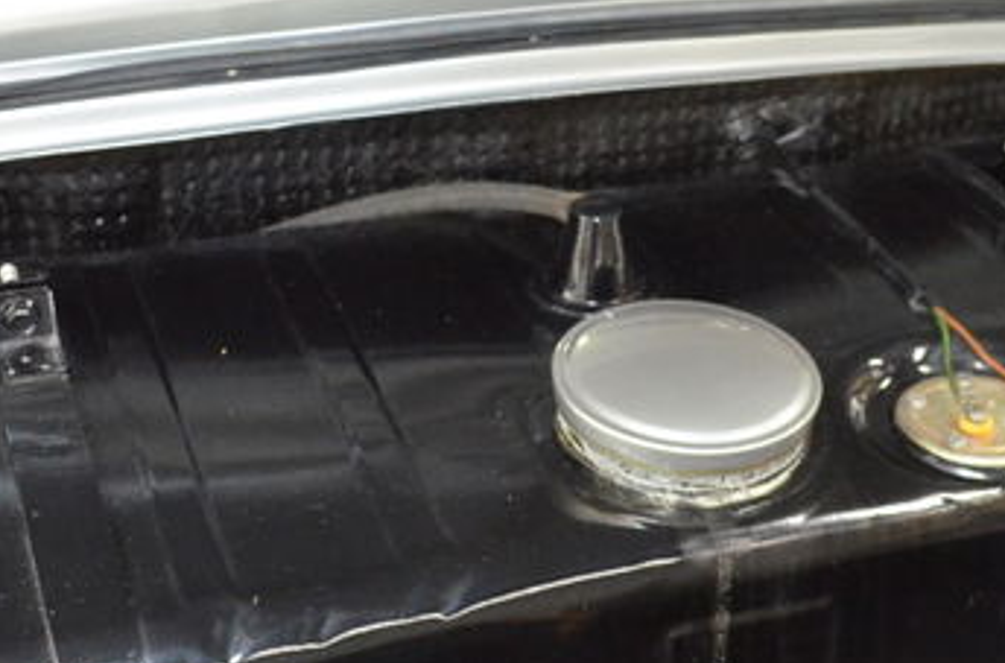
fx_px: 1864
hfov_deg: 30.1
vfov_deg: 19.9
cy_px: 558
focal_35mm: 67
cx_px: 599
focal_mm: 20
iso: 3200
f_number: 3.8
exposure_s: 1/60
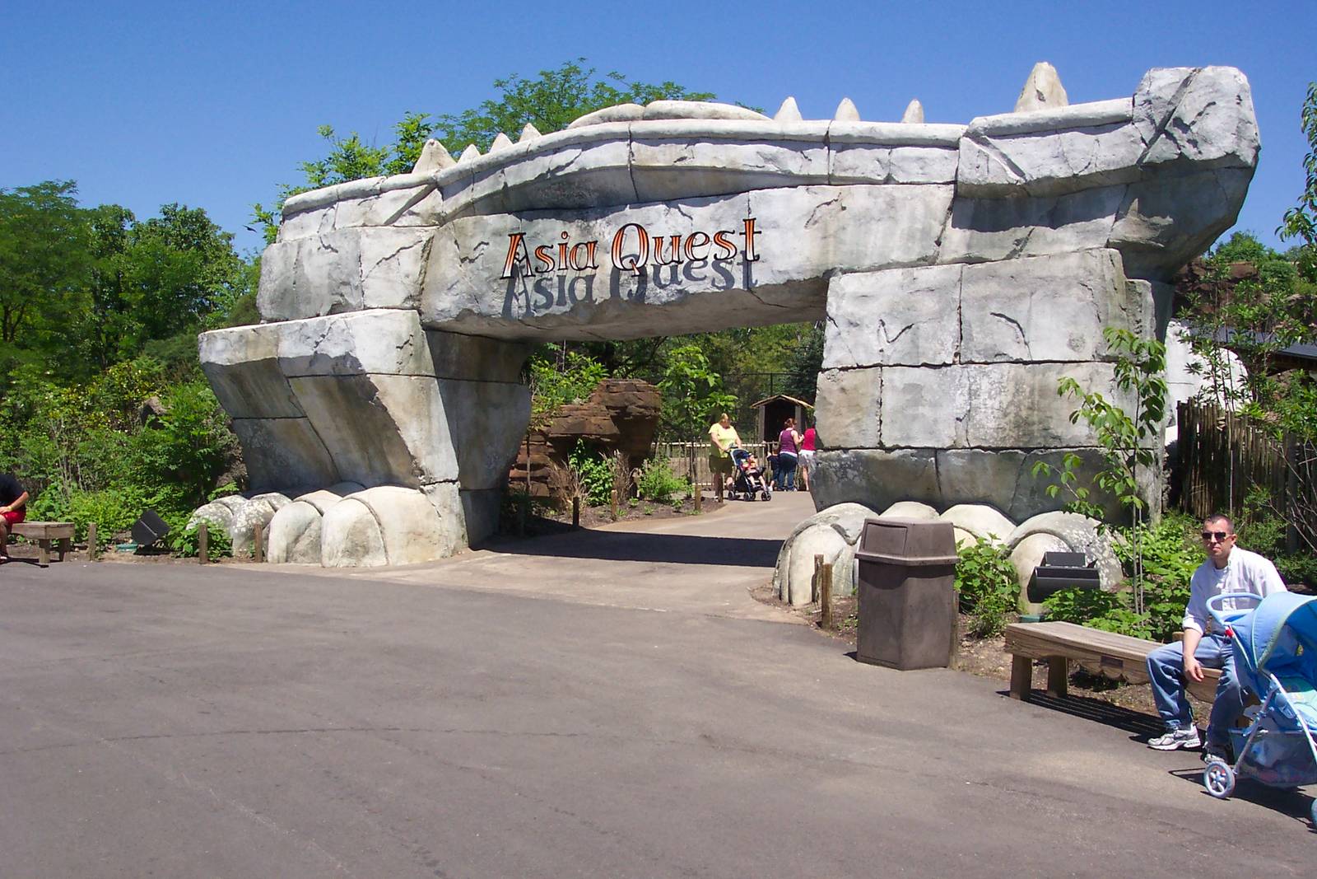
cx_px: 658
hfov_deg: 50.7
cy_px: 440
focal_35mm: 38
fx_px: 1390
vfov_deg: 35.1
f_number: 4.8
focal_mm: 8
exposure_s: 1/700
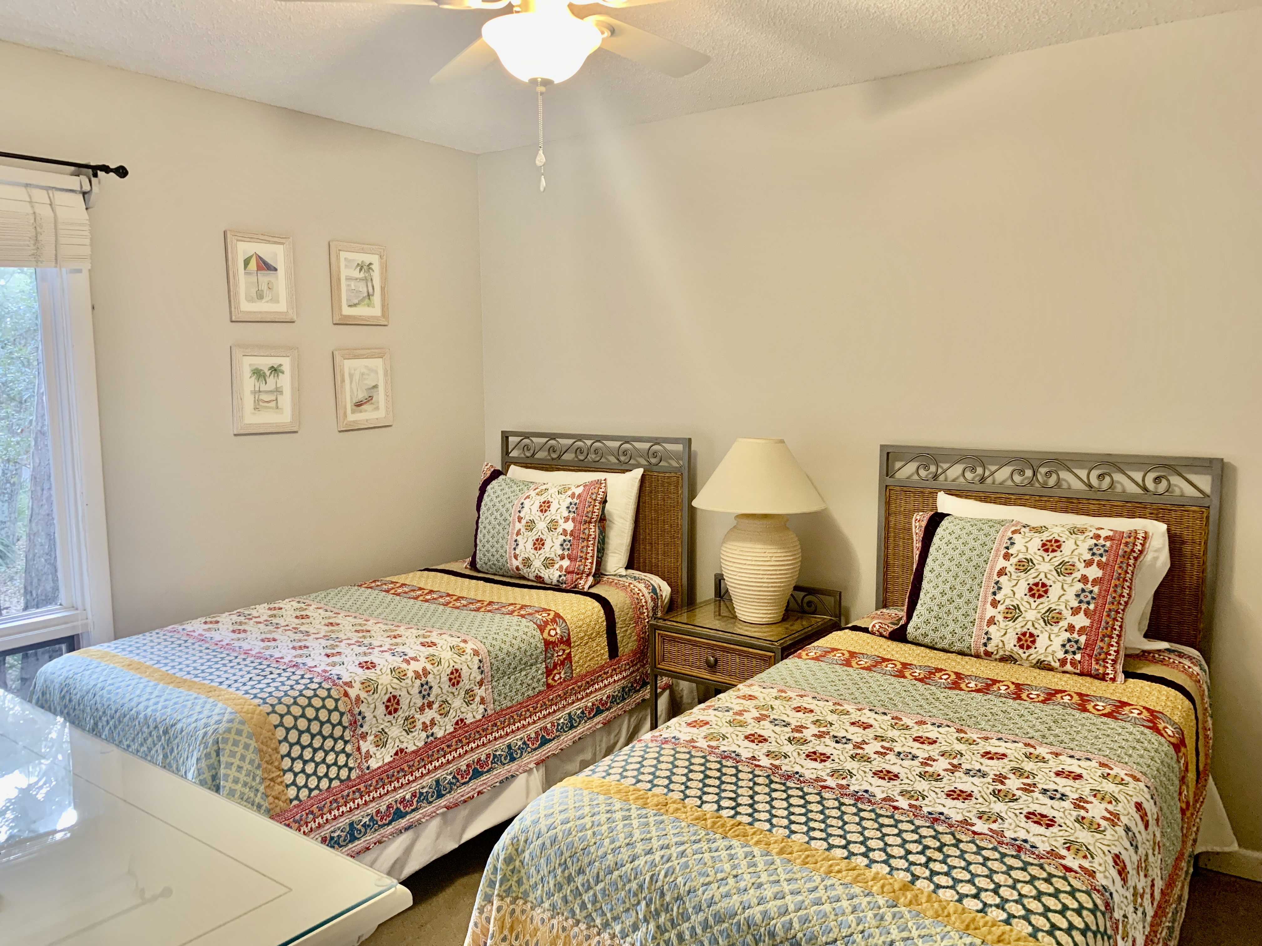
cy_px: 473
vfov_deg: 53.1
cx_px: 631
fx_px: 948
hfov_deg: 67.3
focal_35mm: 26
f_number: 1.8
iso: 160
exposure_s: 1/60
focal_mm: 4.25
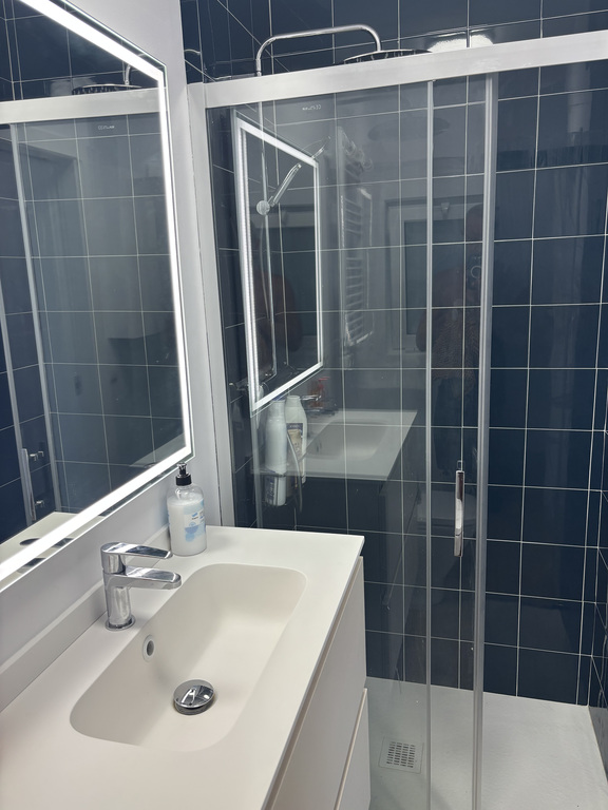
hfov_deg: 53.1
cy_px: 405
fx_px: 609
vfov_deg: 67.3
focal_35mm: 26
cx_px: 304
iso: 50
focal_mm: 5.96
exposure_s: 1/100
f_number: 1.6
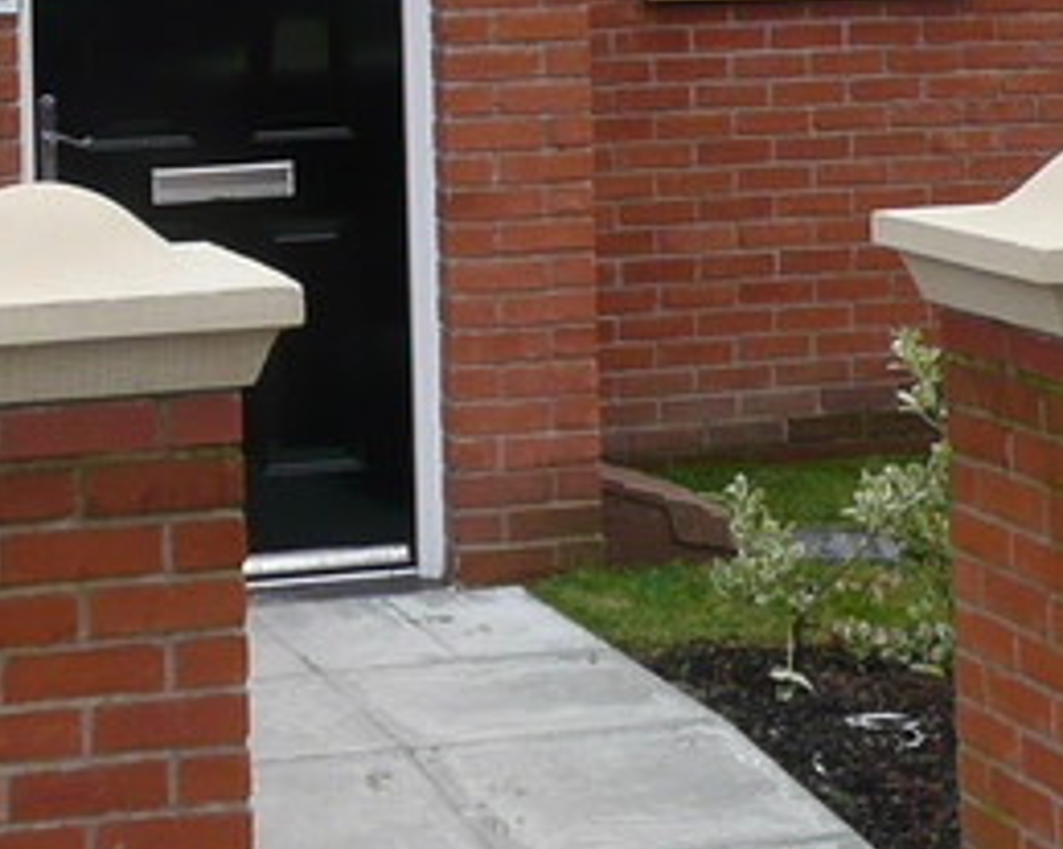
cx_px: 328
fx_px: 3396
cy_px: -418
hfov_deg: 17.7
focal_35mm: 108
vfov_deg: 13.4
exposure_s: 1/160
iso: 100
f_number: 3.3
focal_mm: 4.6
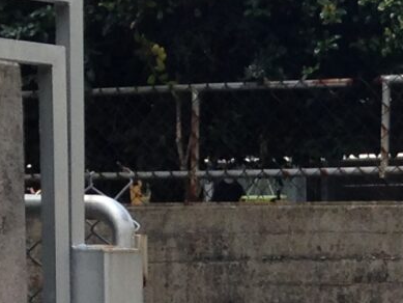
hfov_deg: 8.9
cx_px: 610
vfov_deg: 6.7
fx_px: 2527
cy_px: 538
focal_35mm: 217
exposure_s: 1/511
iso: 50
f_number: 2.4
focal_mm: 4.12
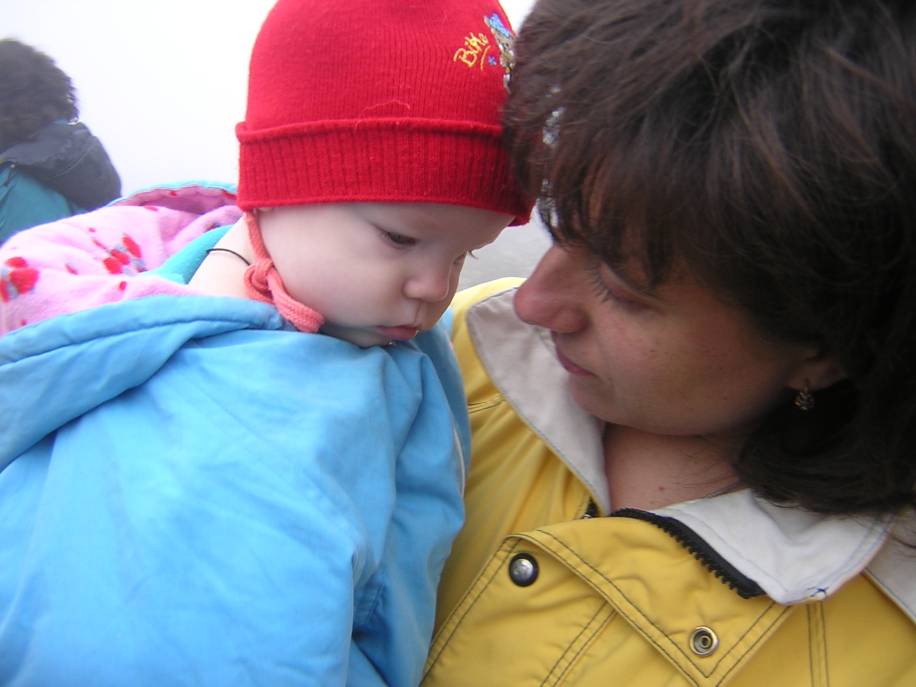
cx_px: 458
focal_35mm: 36
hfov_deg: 51.4
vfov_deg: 39.7
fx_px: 953
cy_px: 344
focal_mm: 4.7
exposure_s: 1/33.1
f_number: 2.6
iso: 100
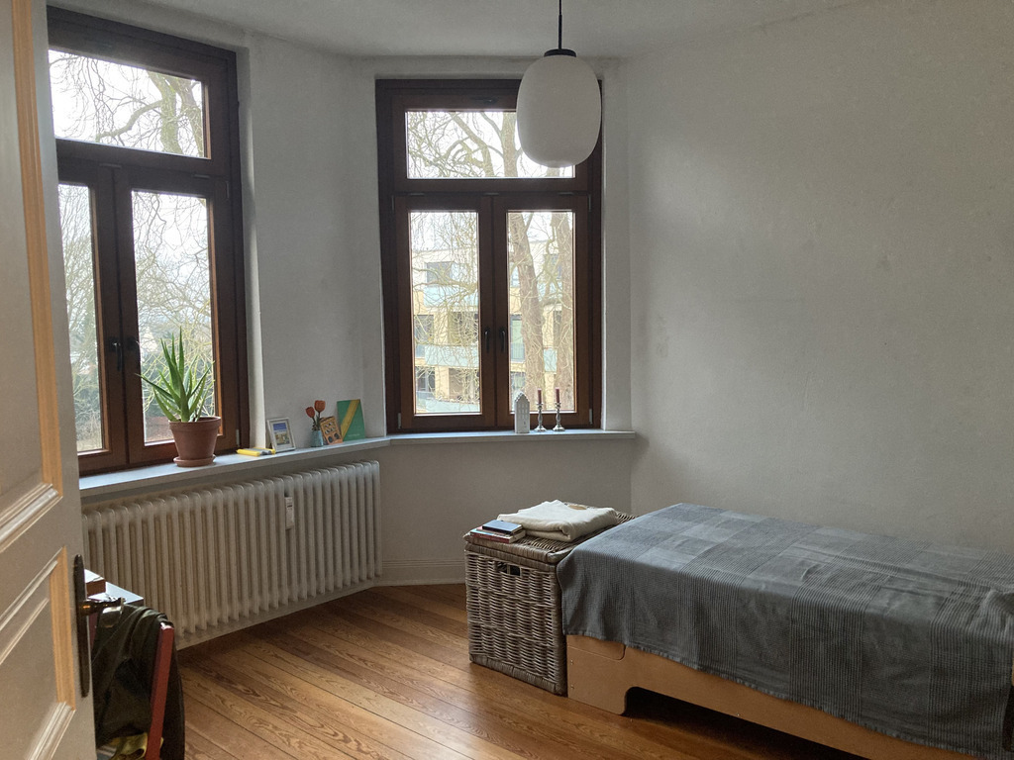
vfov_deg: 49.7
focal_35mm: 28
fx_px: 820
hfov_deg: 63.4
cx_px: 507
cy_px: 380
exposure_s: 1/40
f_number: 1.8
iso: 400
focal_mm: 3.99
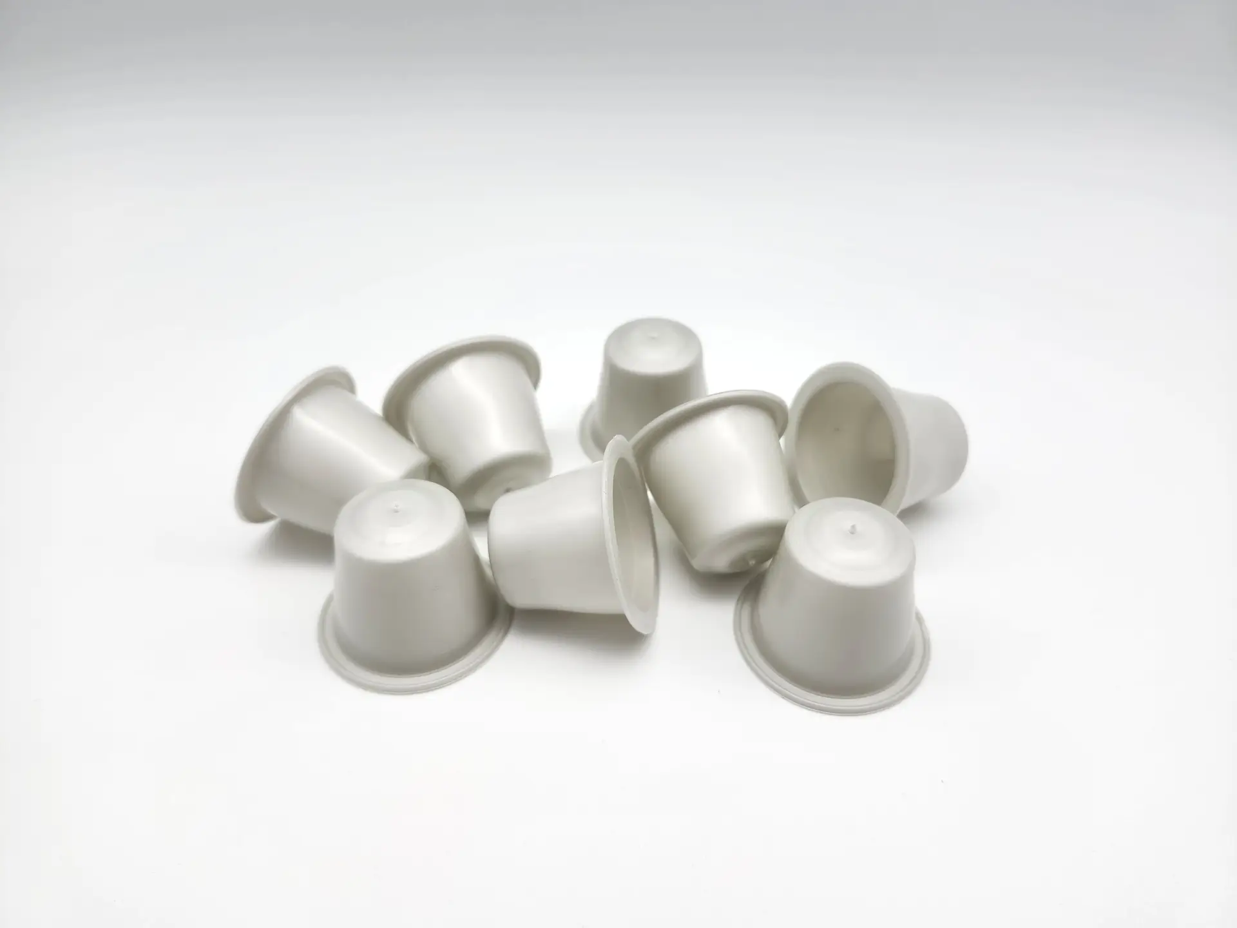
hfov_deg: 73.9
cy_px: 464
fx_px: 822
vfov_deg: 58.9
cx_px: 618
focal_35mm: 23
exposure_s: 1/180
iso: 25
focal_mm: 5.54
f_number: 1.8
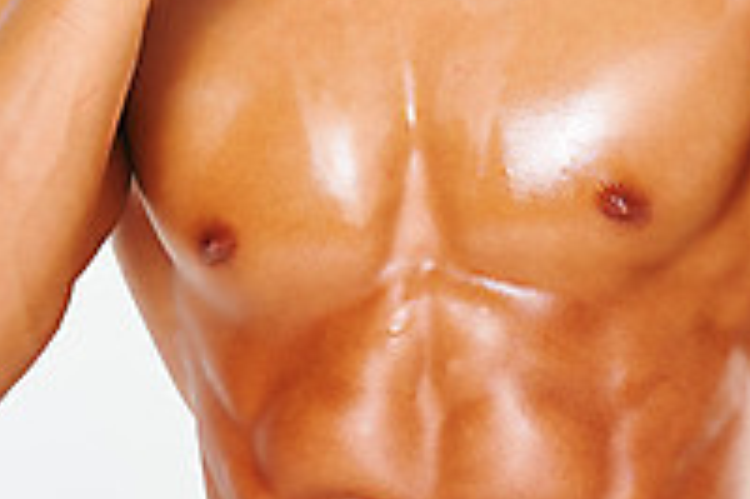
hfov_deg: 3.4
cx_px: 69
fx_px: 12489
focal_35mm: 600
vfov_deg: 2.3
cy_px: -180
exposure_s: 1/125
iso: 100
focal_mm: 200
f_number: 11
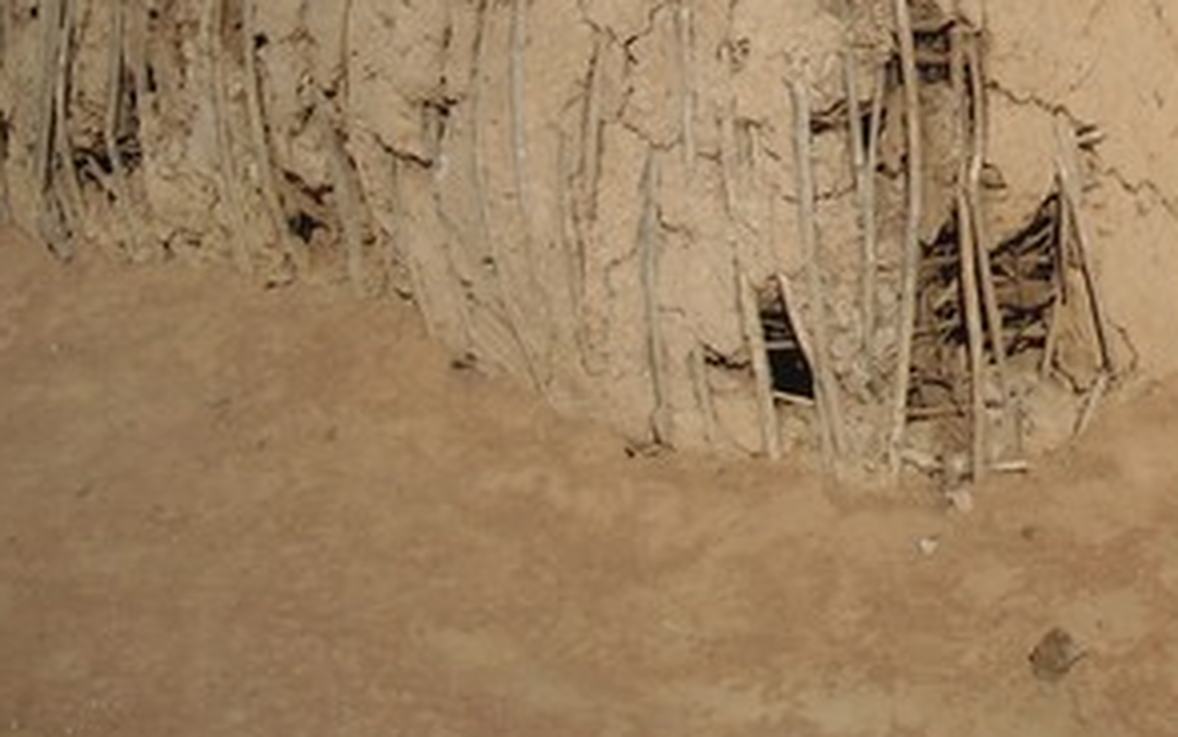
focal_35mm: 101
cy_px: -248
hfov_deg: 19.5
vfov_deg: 12.5
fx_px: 3244
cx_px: 1358
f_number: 5.6
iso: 64
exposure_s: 1/521
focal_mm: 5.7
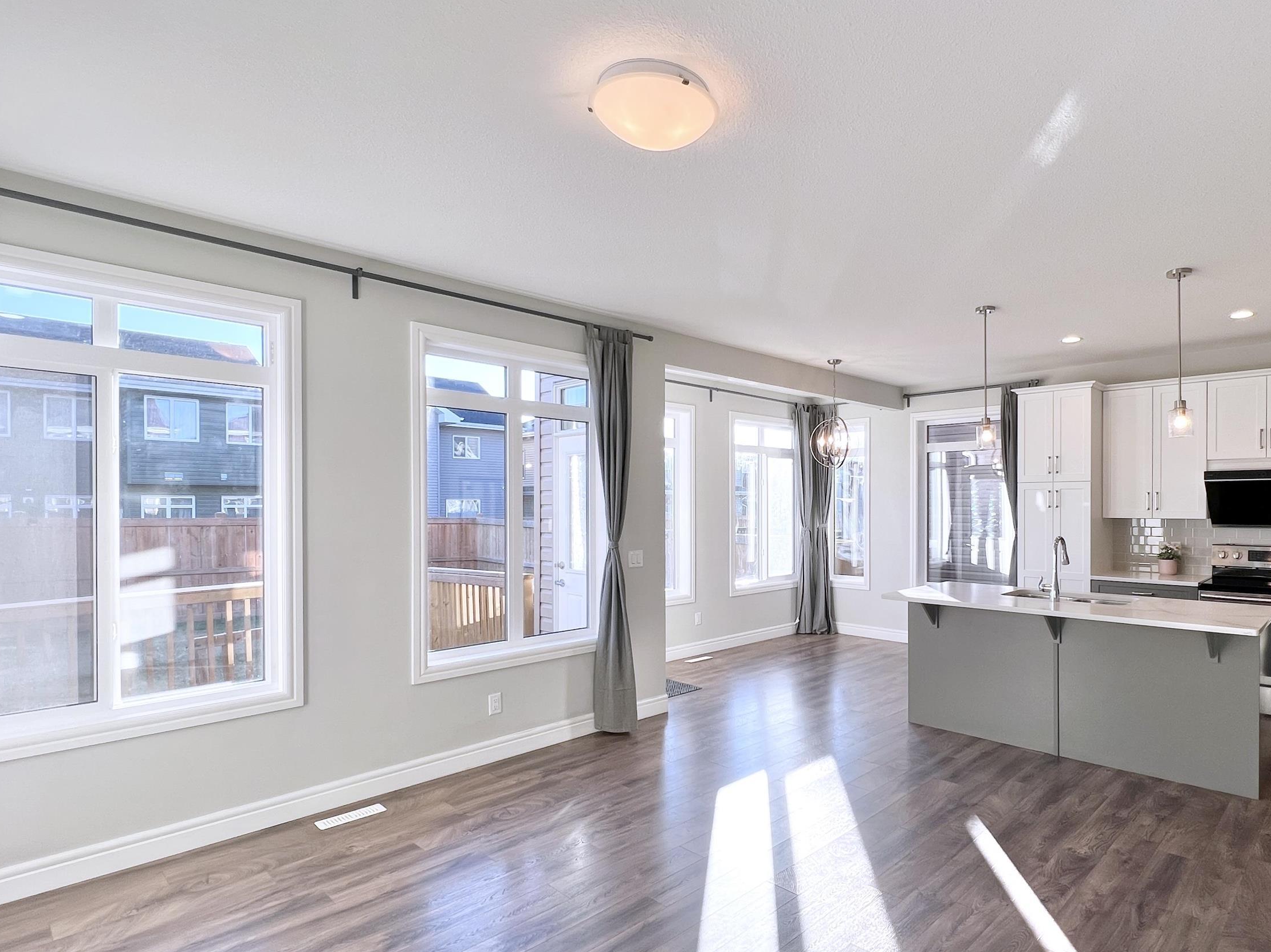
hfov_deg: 86.3
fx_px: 661
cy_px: 518
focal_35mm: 18
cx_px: 782
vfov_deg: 71.4
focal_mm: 1.57
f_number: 1.8
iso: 32
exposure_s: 1/140
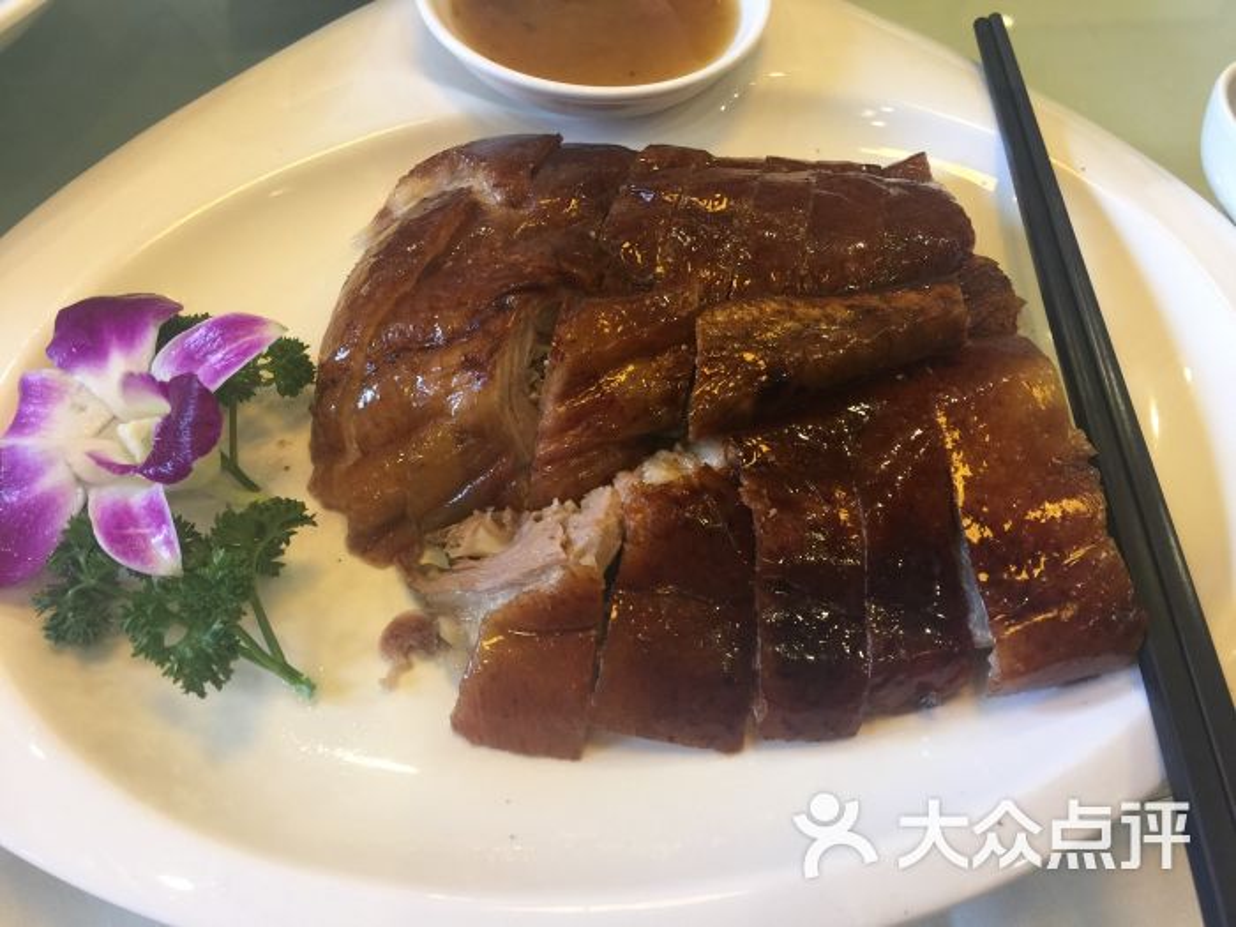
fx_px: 1035
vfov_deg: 48.2
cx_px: 618
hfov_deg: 61.7
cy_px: 464
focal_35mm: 29
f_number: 2.2
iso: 64
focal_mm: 4.15
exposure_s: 1/33
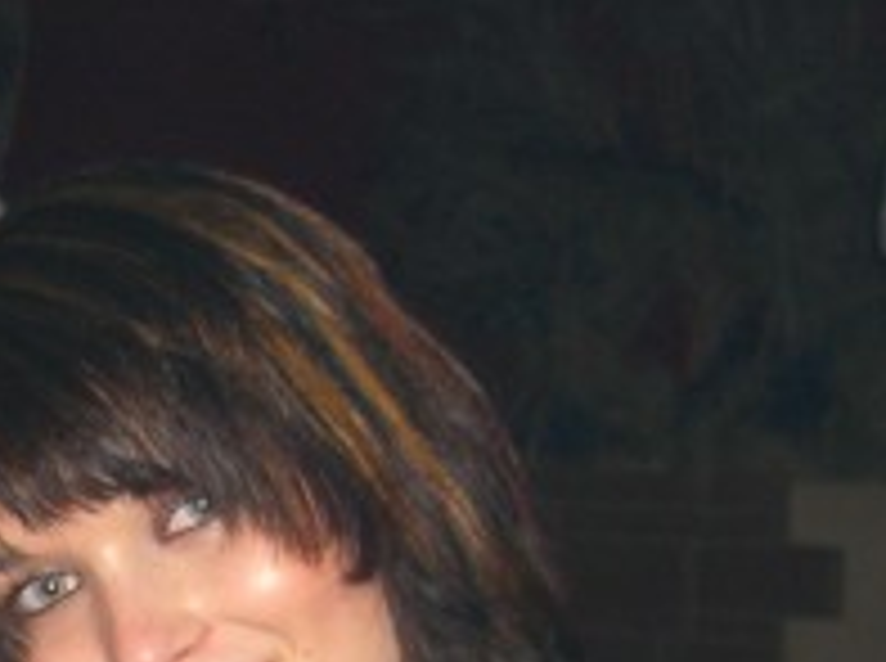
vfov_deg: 12.1
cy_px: 1009
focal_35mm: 116
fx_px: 2964
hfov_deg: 16.6
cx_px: -45
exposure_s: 1/60
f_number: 2.8
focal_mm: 7.9
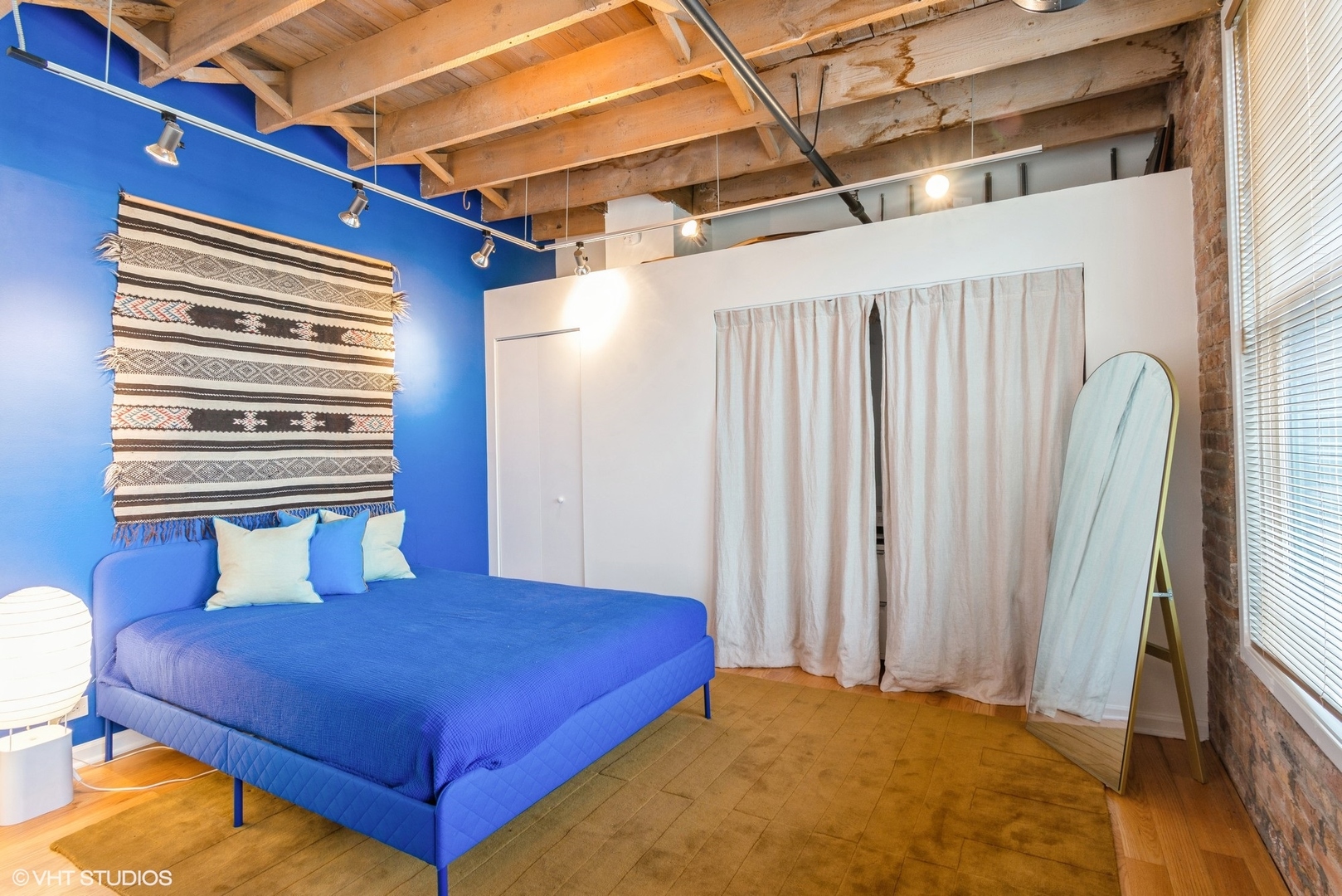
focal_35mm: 17
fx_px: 634
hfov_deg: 93.3
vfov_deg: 70.5
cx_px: 671
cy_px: 448
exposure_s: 1/2
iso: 200
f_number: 8
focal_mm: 17
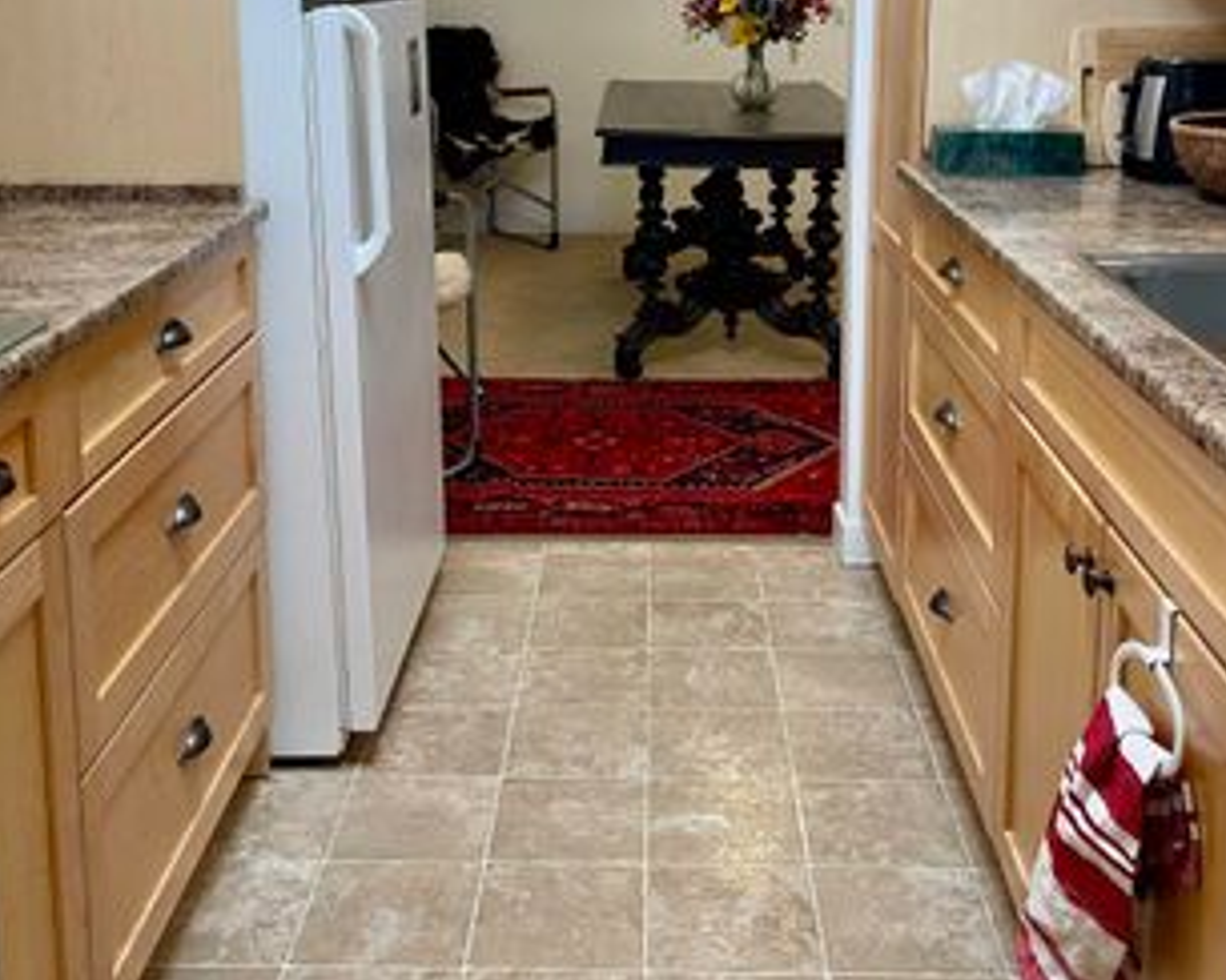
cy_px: 235
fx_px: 1451
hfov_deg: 45.8
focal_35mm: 40
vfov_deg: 36.4
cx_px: 603
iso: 160
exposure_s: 1/60
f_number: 1.6
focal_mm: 5.1
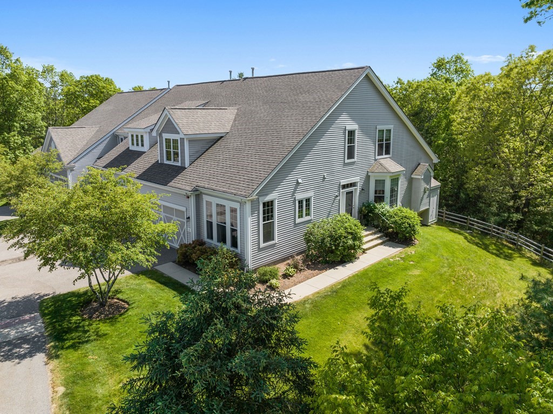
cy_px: 207
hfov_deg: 71.6
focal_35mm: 24
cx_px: 276
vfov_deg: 56.8
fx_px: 383
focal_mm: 12.29
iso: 200
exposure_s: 1/320
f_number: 2.8
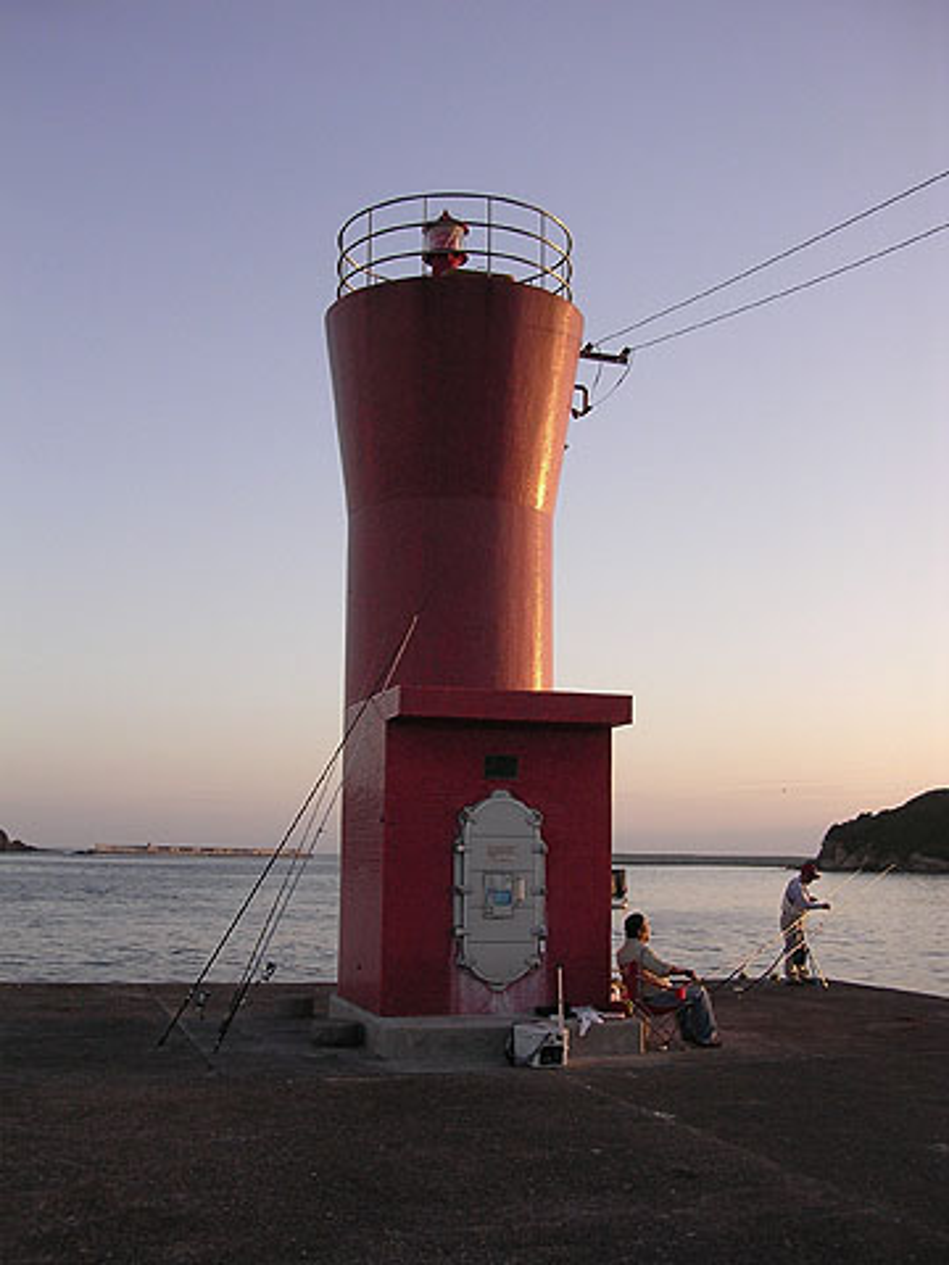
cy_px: 632
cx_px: 474
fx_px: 1389
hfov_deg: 37.7
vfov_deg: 49.0
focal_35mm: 38
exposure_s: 1/310
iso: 100
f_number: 2.8
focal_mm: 5.8
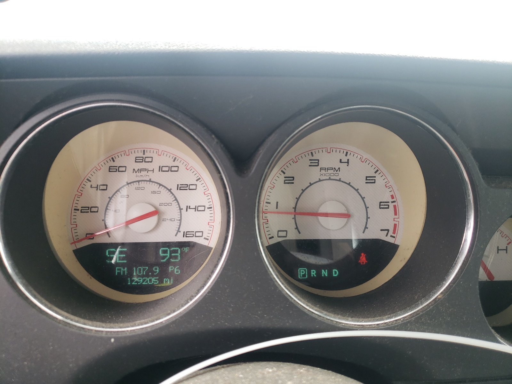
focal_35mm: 26
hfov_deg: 67.3
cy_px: 192
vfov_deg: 53.1
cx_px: 256
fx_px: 385
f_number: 1.5
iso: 50
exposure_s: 1/103
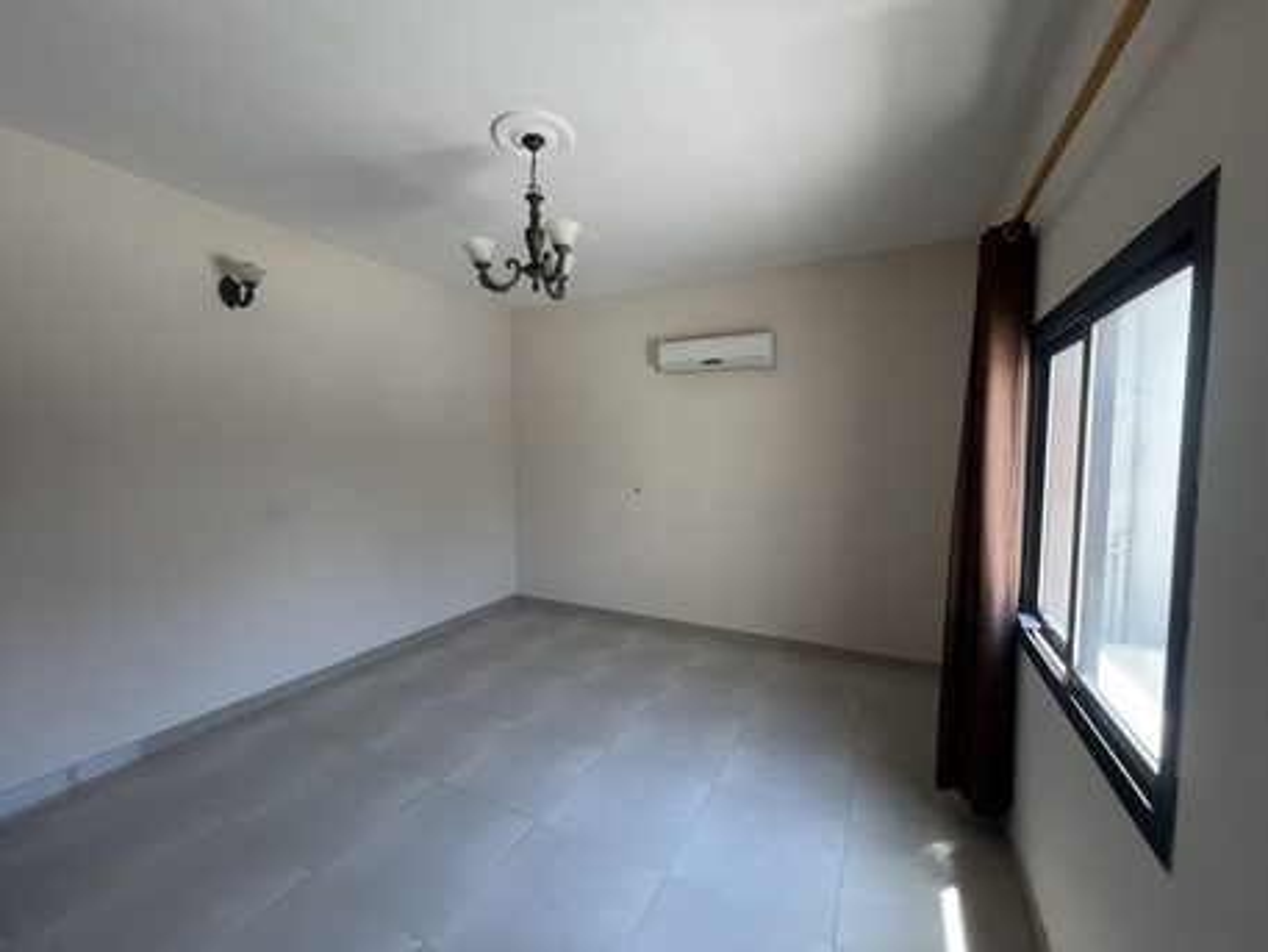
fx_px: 476
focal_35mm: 13
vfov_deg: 89.9
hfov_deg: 106.2
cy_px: 476
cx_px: 634
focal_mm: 1.57
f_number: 1.8
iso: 250
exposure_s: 1/99
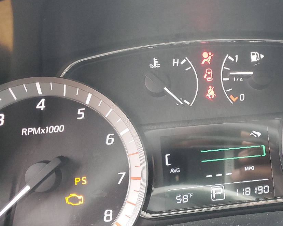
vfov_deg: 30.8
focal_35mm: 49
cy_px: 136
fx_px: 410
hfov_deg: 36.1
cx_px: 246
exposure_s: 1/60.2
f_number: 1.5
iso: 163
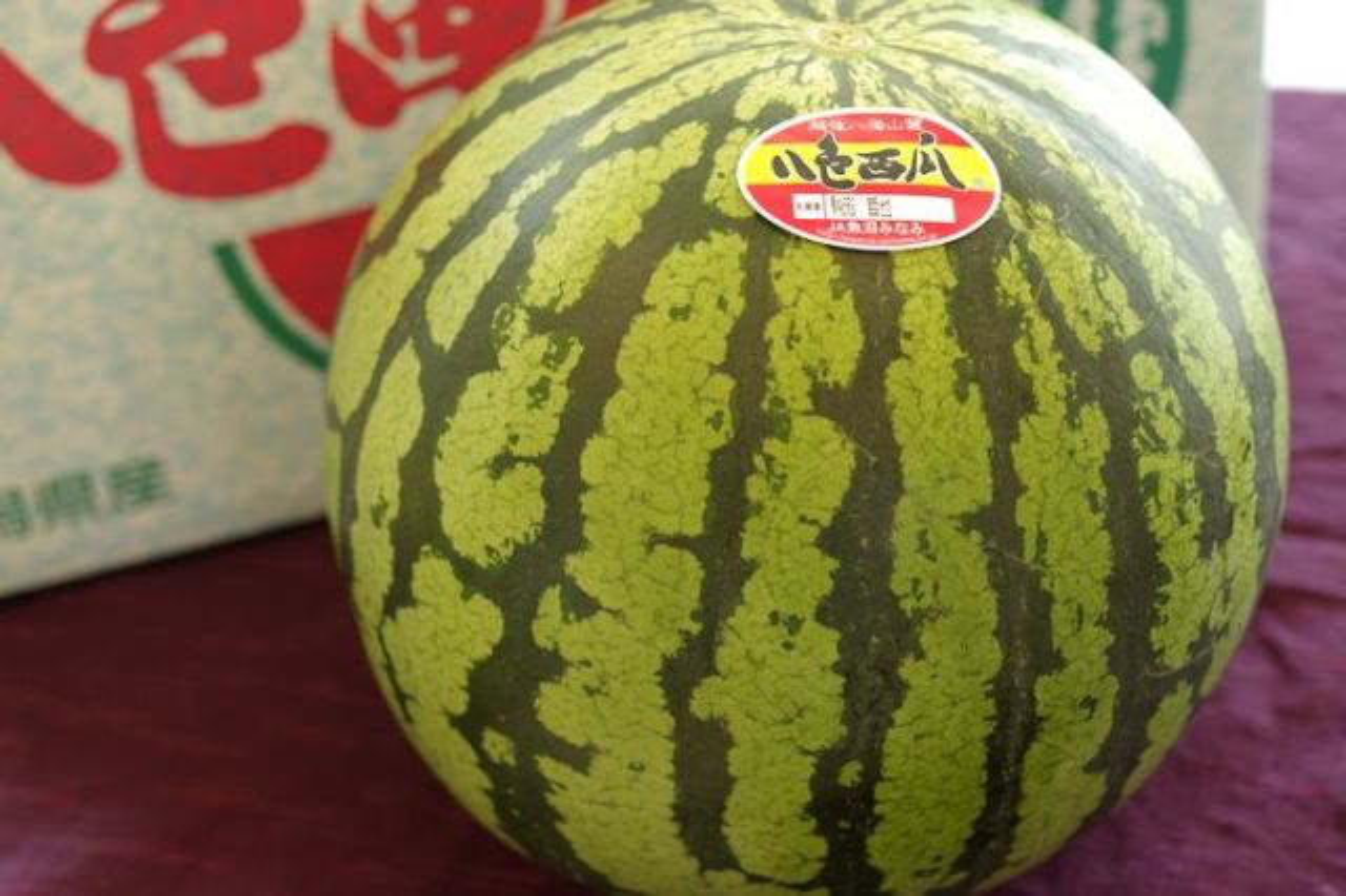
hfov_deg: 27.0
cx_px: 673
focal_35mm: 75
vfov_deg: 18.2
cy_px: 448
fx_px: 2803
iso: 400
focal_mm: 50
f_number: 4
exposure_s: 1/100
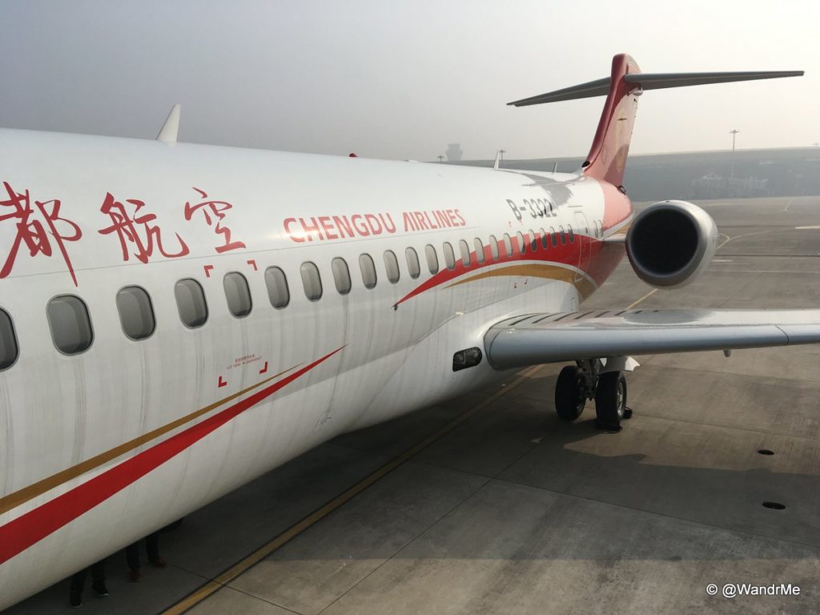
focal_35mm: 29
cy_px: 308
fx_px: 687
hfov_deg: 61.7
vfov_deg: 48.2
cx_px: 410
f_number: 2.2
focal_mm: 4.15
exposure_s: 1/3344
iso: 25
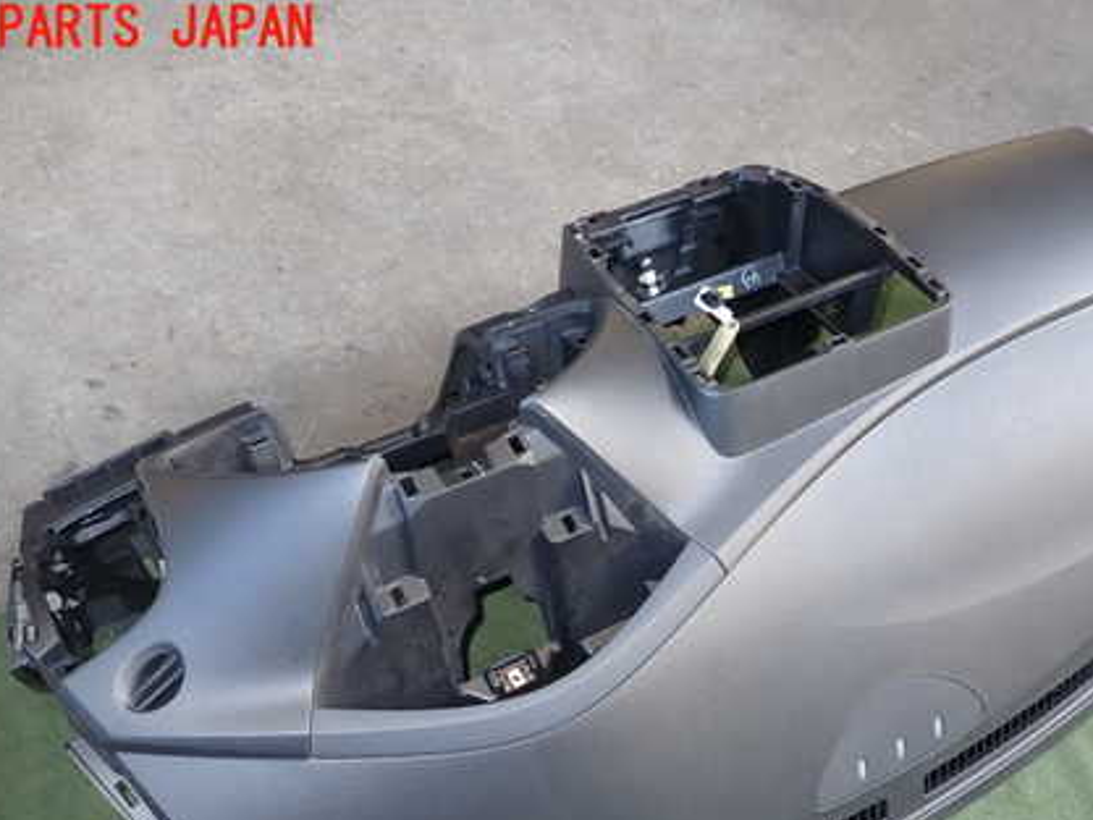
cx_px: 624
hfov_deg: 51.2
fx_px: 1137
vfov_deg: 38.9
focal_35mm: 36
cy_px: 587
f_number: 2
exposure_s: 1/60
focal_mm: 4.5
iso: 125
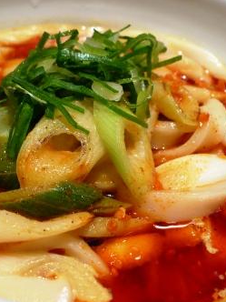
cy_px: 151
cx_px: 79
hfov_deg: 28.9
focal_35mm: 50
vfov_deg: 38.2
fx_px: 435
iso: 200
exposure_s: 1/30
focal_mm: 6.1
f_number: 2.8
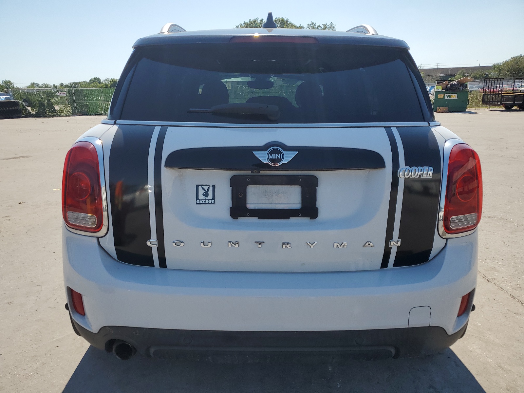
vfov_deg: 53.1
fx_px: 394
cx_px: 262
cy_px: 196
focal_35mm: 26
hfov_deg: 67.3
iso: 50
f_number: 1.5
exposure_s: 1/3333
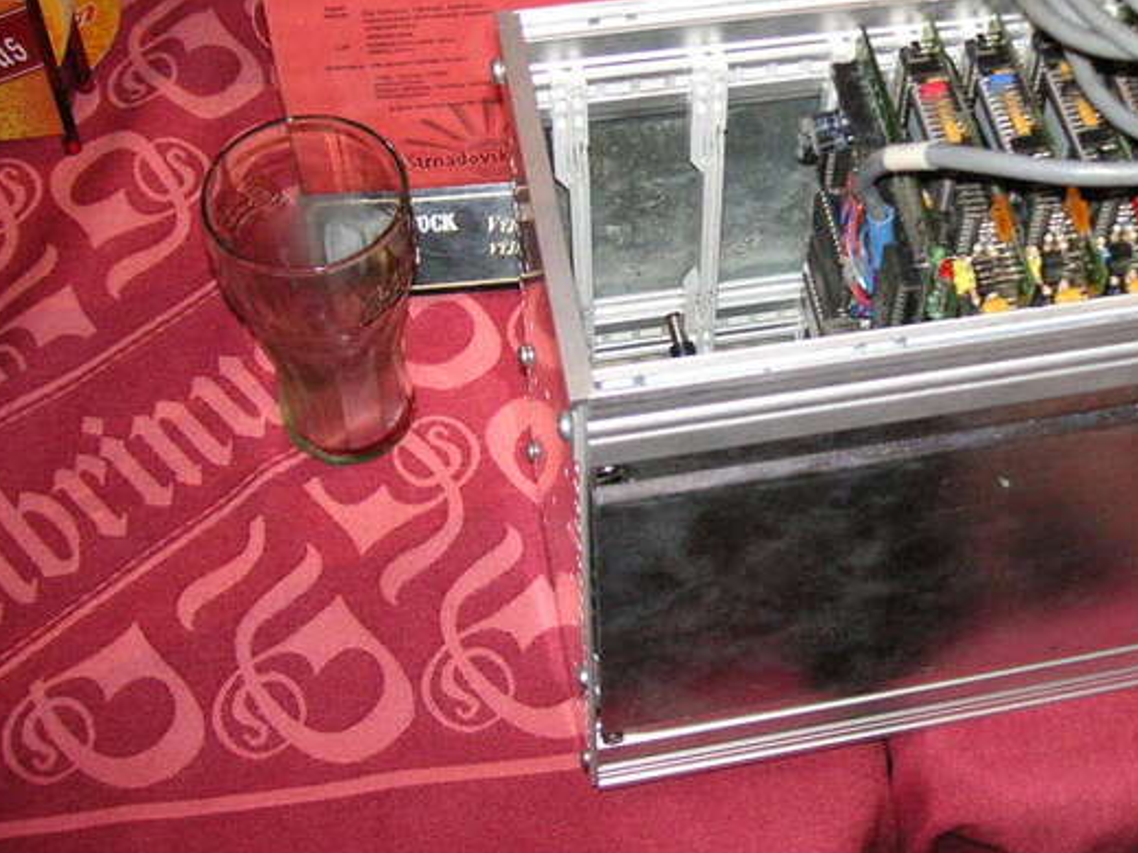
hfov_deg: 33.1
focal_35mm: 57
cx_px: 851
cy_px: 285
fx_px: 1873
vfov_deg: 25.5
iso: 160
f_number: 2.8
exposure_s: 1/45
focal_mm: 6.1
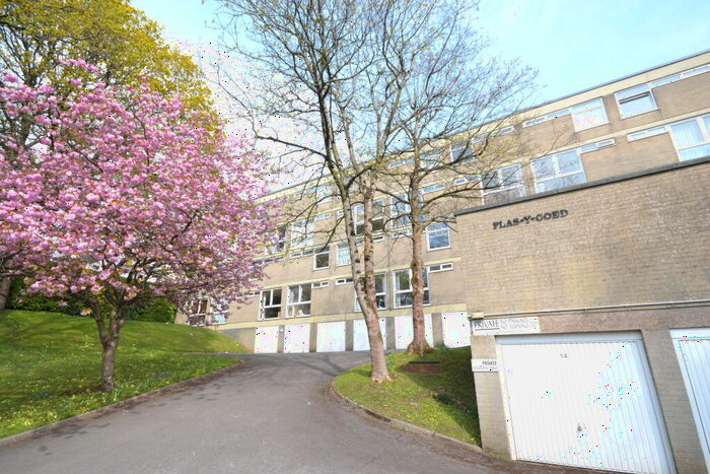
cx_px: 355
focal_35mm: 18
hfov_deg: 90.0
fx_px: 355
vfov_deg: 67.4
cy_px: 237
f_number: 10
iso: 800
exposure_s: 1/400
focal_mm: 12
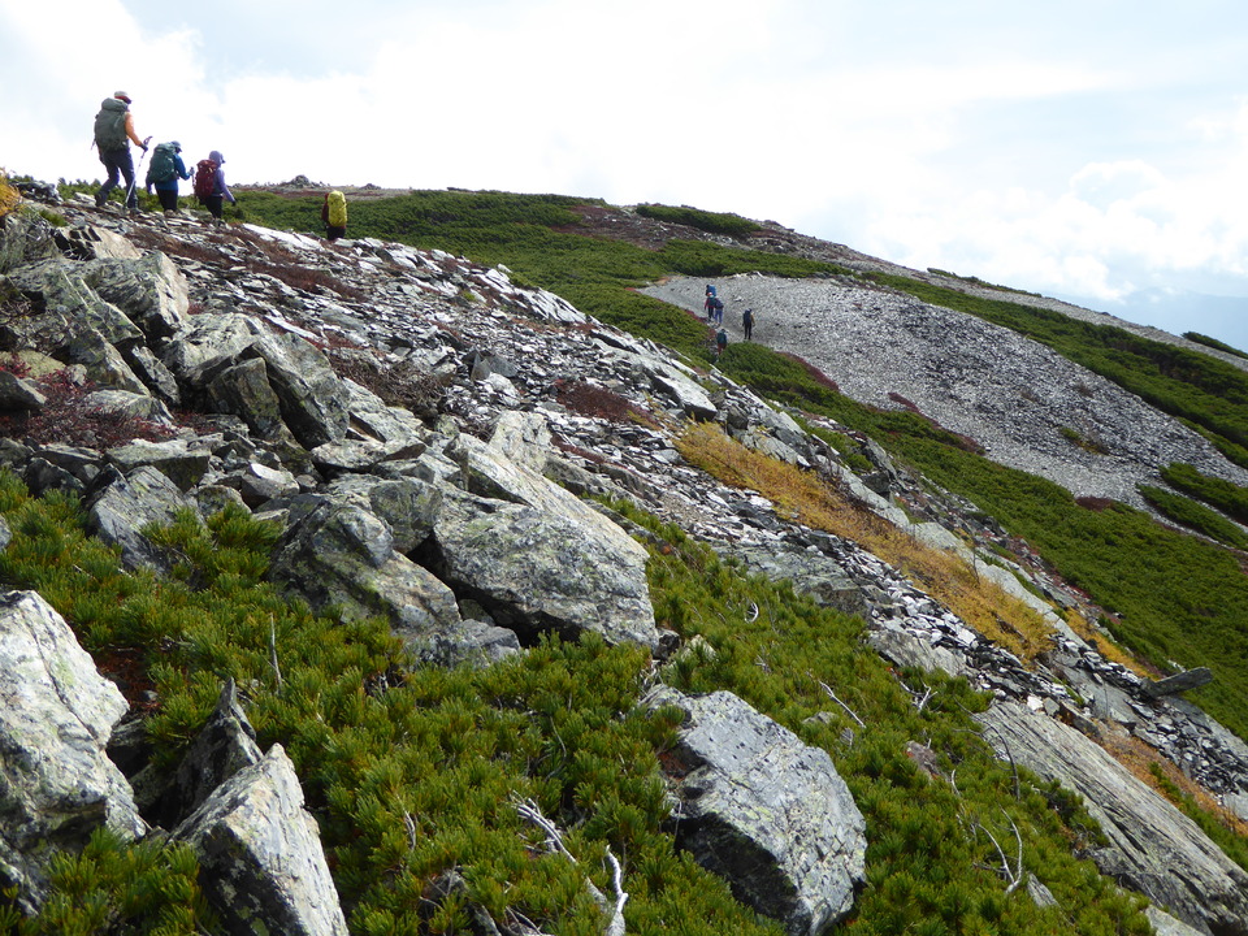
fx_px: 1406
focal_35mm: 39
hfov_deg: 47.9
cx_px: 624
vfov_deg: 36.8
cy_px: 468
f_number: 3.7
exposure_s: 1/800
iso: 100
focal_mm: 6.7
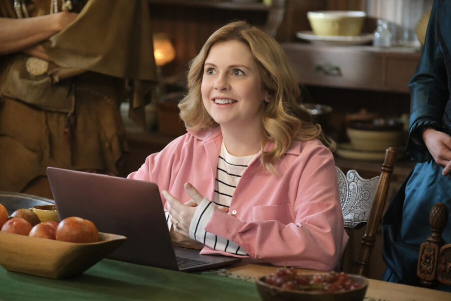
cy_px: 150
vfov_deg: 9.7
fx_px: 1779
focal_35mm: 142
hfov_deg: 14.4
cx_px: 226
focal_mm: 94.5
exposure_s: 1/100
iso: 6400
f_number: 3.2
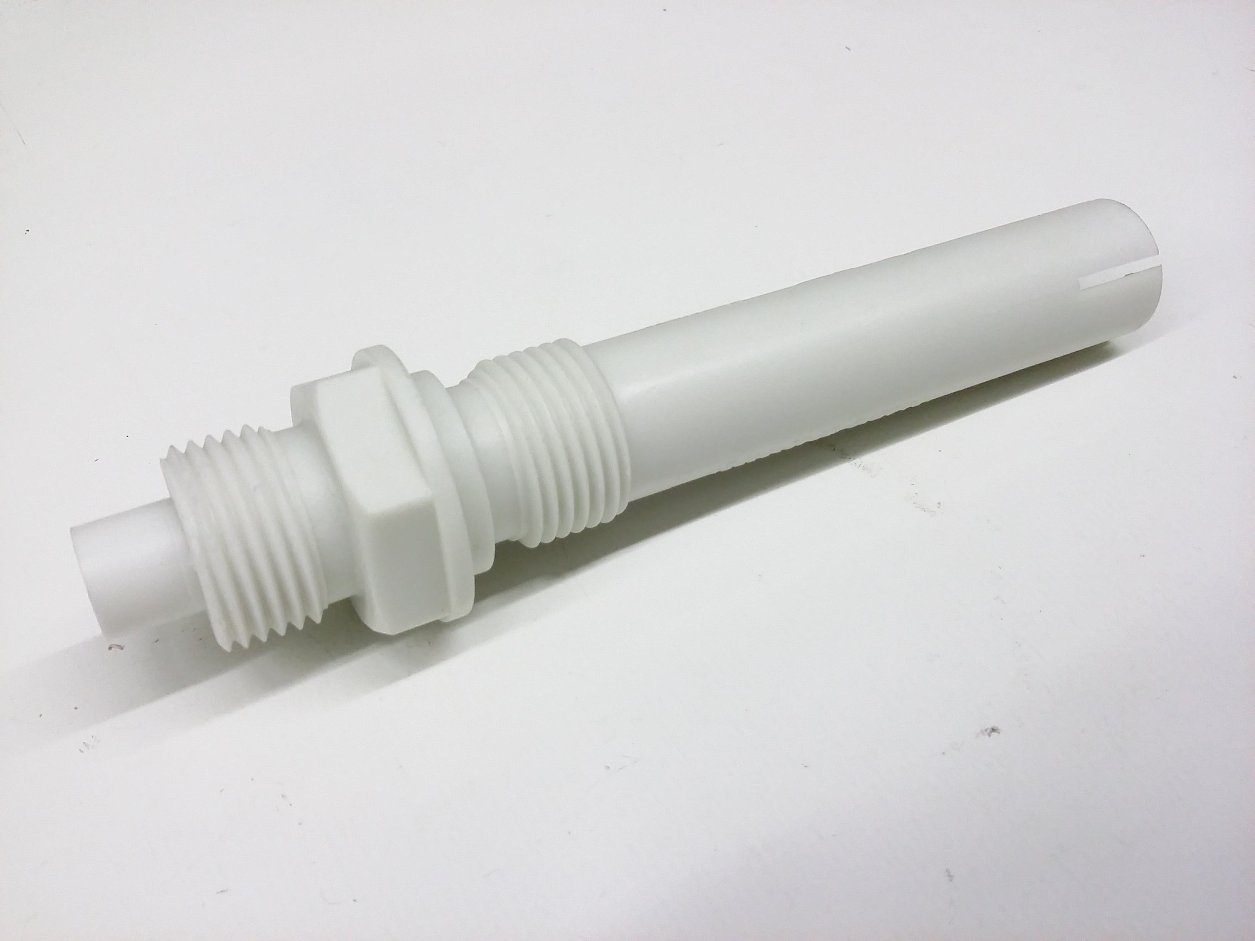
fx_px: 1160
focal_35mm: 32
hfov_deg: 56.8
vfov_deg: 44.2
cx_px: 628
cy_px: 470
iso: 160
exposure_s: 1/24
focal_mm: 3.4
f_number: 2.4
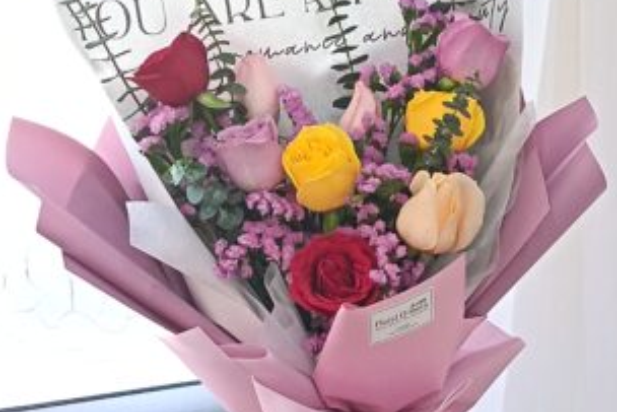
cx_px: 412
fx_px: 1577
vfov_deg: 14.9
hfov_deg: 22.0
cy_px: 213
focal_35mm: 92
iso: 892
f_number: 3.5
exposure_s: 1/50
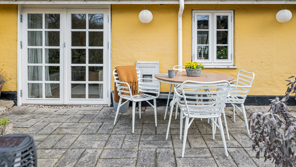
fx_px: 193
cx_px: 150
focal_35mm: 25
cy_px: 78
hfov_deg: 75.1
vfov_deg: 46.7
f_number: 6.3
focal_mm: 22.5
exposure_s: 1/100
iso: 200
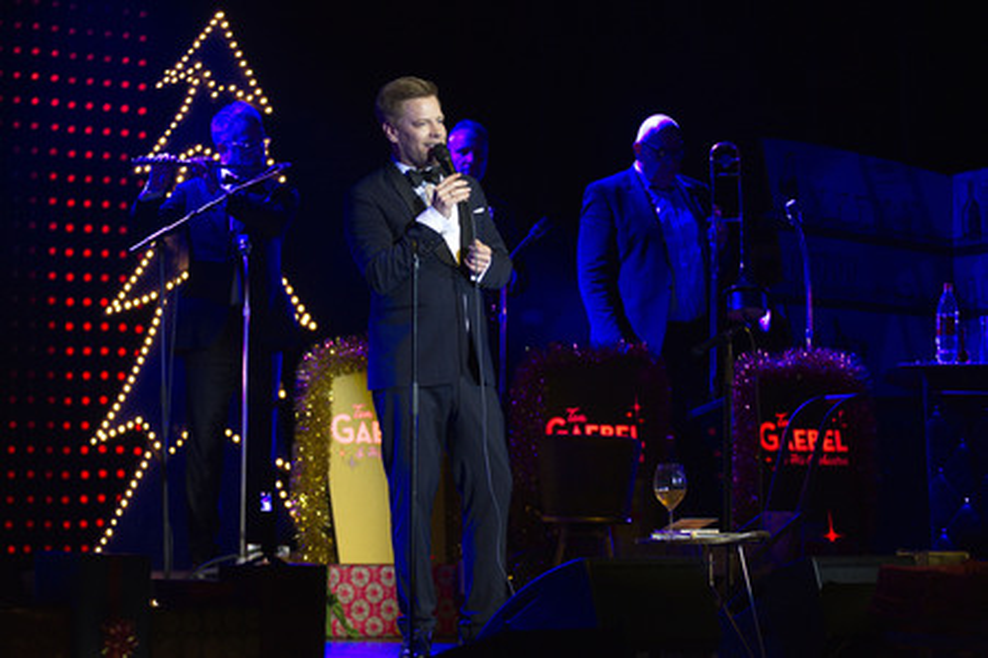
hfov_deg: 17.1
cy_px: 329
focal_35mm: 120
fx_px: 3291
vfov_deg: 11.4
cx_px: 494
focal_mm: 120
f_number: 2.8
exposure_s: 1/200
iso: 1600
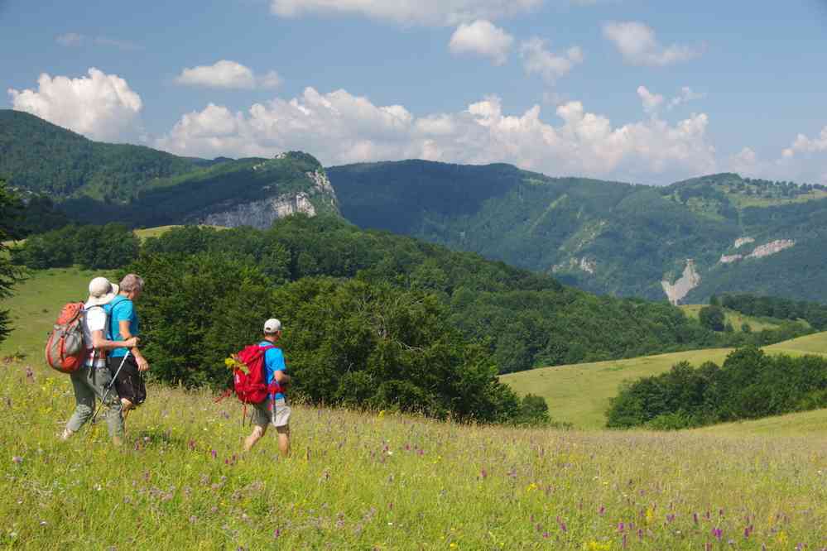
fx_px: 1470
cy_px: 276
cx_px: 414
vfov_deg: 21.2
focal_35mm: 64
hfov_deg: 31.4
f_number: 11
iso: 200
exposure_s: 1/80
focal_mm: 42.5
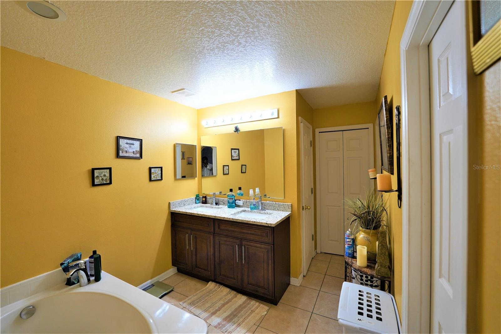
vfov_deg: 81.2
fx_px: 195
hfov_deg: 104.3
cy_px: 167
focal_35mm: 14
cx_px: 250
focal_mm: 14
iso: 500
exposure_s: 1/160
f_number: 4
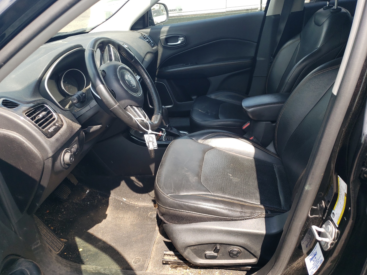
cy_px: 138
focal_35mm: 27
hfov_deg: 65.3
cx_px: 179
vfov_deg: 51.4
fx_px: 286
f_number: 1.5
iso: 50
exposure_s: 1/526
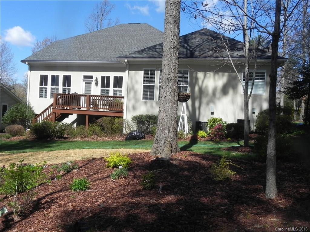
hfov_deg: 55.4
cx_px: 155
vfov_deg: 42.9
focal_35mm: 33
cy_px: 116
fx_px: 296
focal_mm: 5.9
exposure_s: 1/363
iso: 160
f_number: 6.3
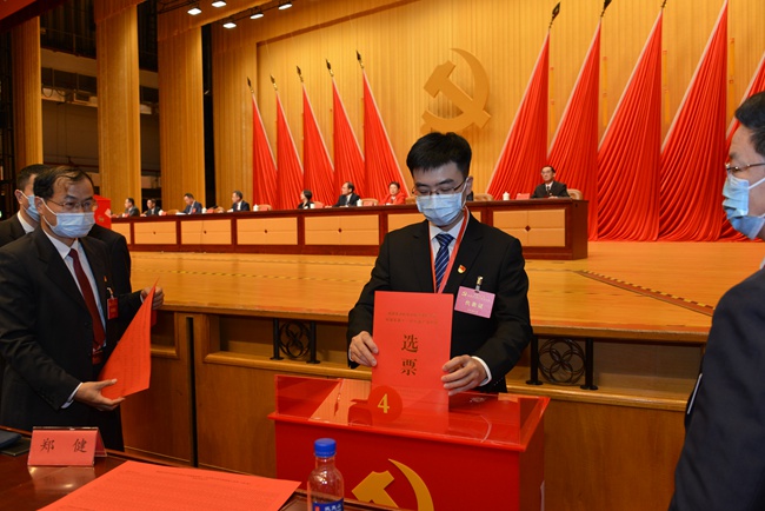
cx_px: 382
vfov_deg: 46.4
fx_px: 595
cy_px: 256
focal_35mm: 28
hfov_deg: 65.4
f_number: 6.3
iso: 1000
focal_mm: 28
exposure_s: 1/60
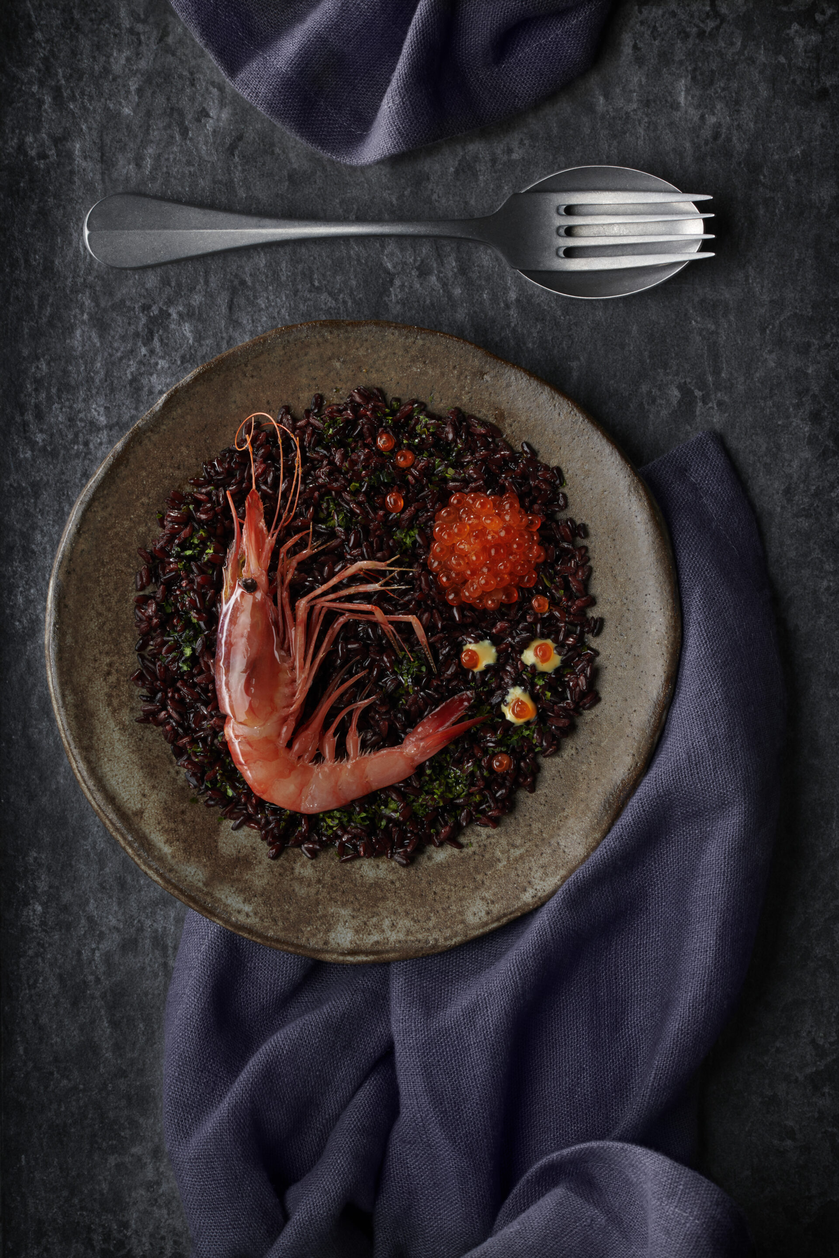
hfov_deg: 13.0
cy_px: 629
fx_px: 3670
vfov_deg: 19.5
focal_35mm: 105
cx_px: 420
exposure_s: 1/200
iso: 160
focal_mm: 105
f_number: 13
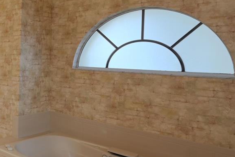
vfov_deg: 34.0
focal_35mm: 39
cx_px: -53
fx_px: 255
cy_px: 58
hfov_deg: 36.7
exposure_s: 1/60
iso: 4500
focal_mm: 14
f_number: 4
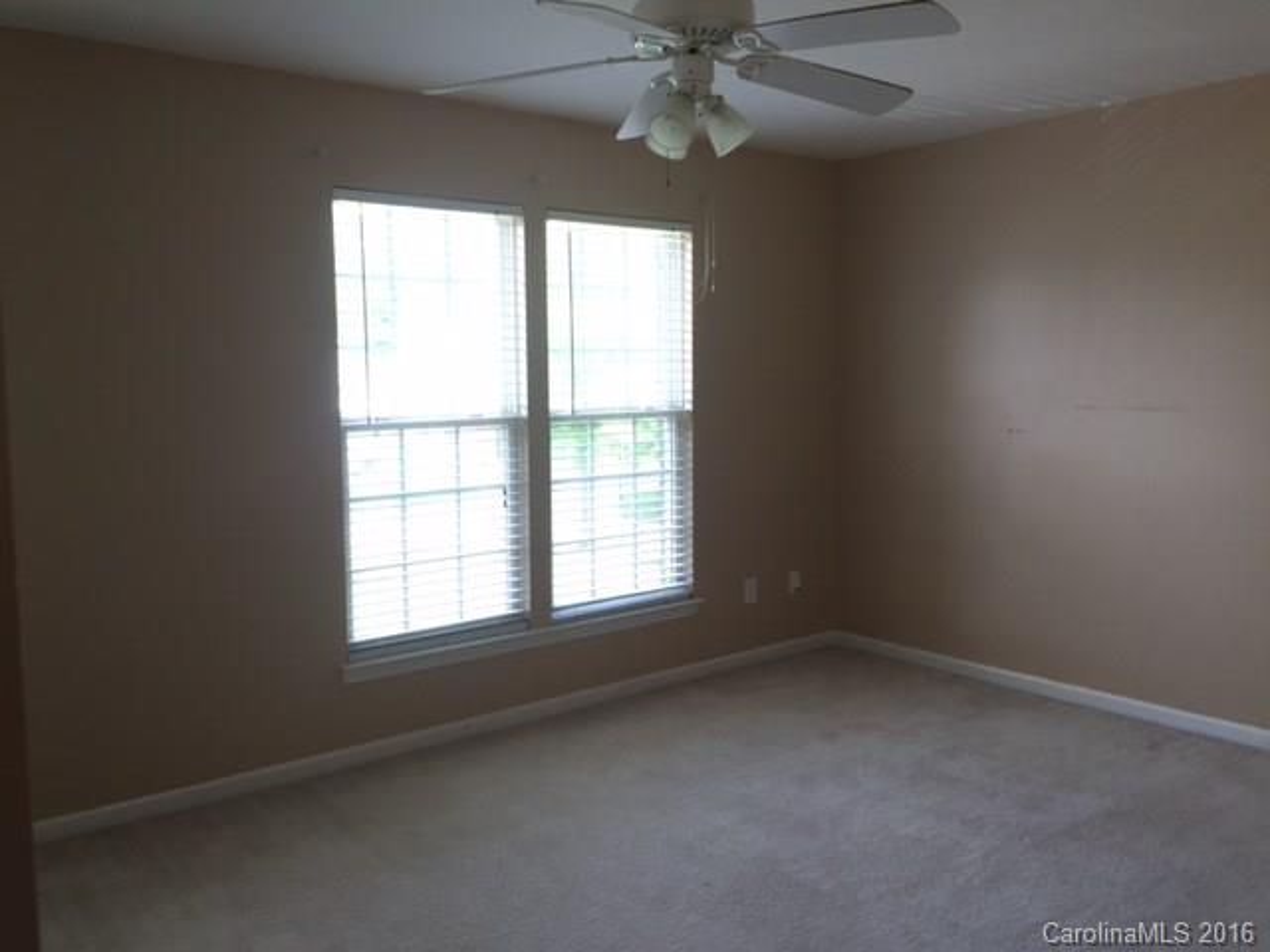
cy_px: 476
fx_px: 1064
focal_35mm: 29
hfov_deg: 61.7
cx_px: 635
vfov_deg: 48.2
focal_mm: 4.15
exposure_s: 1/60
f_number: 2.2
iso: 40
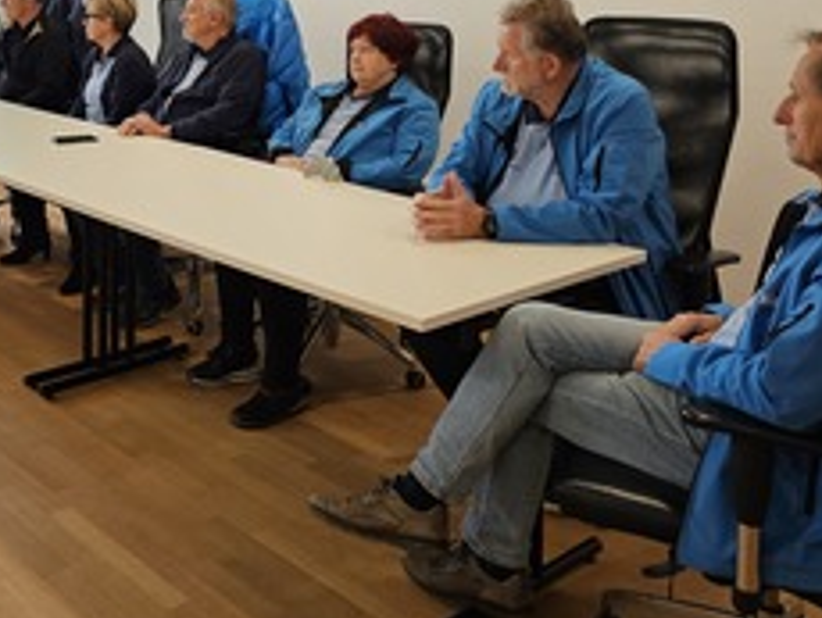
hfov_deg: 39.8
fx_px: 1070
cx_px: 125
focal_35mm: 45
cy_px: 61
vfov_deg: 30.8
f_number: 1.7
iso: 160
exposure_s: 1/180
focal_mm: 6.3
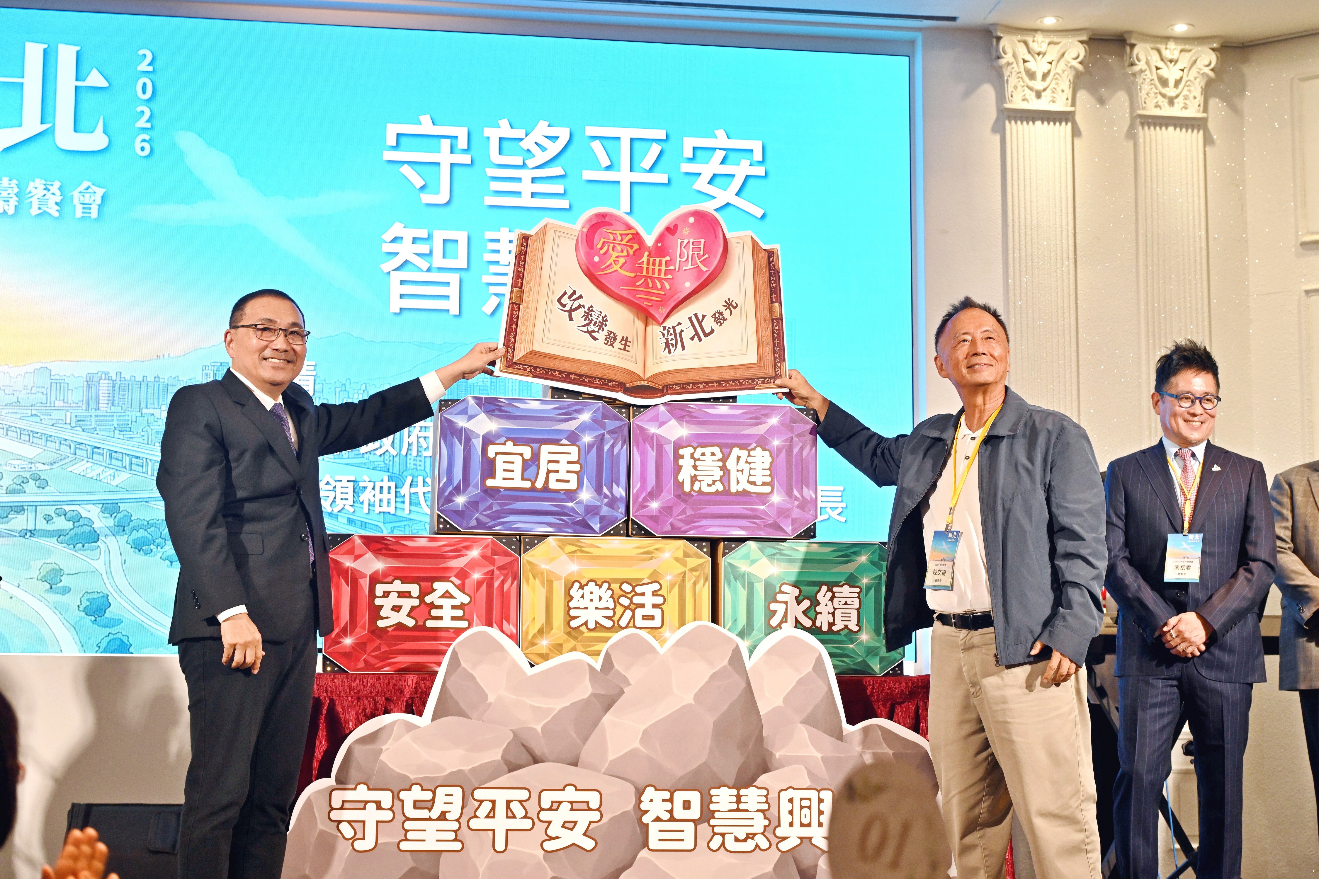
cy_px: 440
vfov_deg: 24.2
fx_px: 2052
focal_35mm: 56
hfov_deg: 35.6
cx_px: 660
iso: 1000
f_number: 5
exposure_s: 1/125
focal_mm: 56
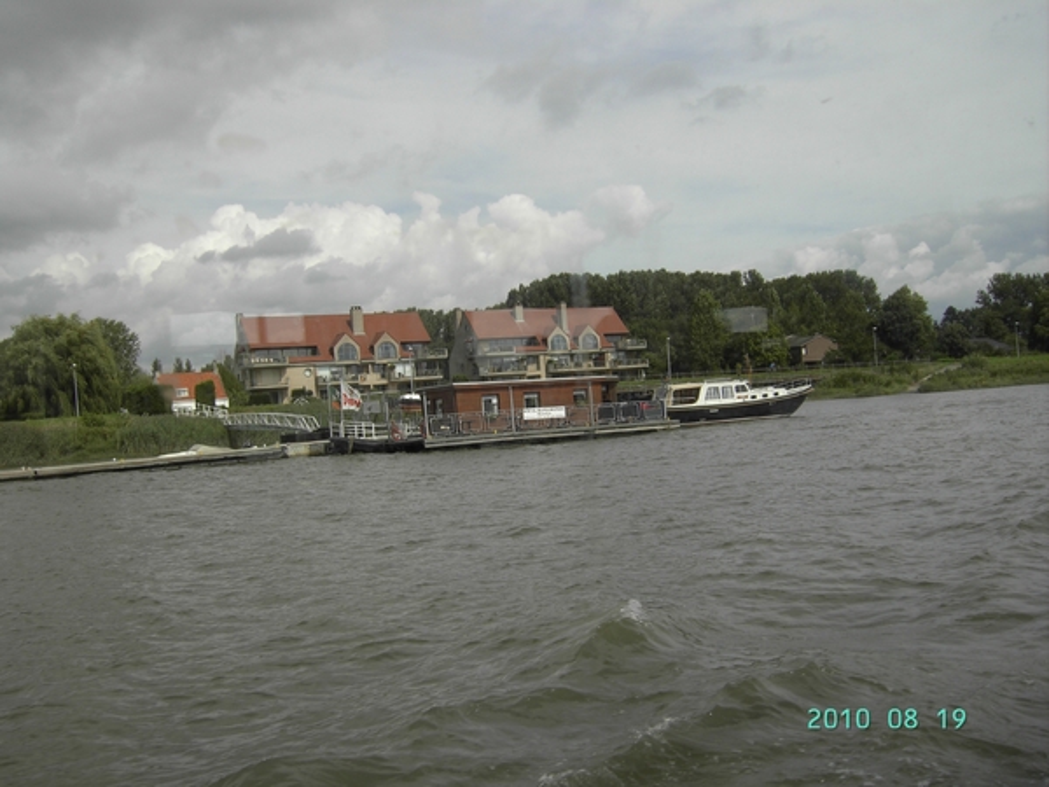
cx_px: 524
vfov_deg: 40.7
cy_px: 394
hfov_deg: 52.6
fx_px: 1061
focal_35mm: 35
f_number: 6.7
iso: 50
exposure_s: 1/250
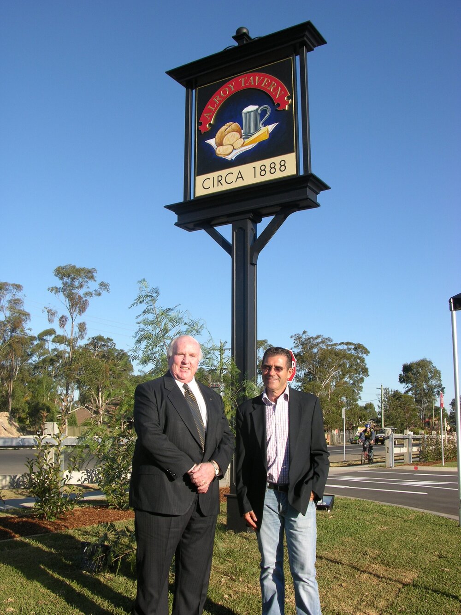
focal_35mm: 35
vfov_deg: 52.6
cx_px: 230
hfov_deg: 40.7
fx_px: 621
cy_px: 308
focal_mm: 8.9
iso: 50
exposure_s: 1/185
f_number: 5.6
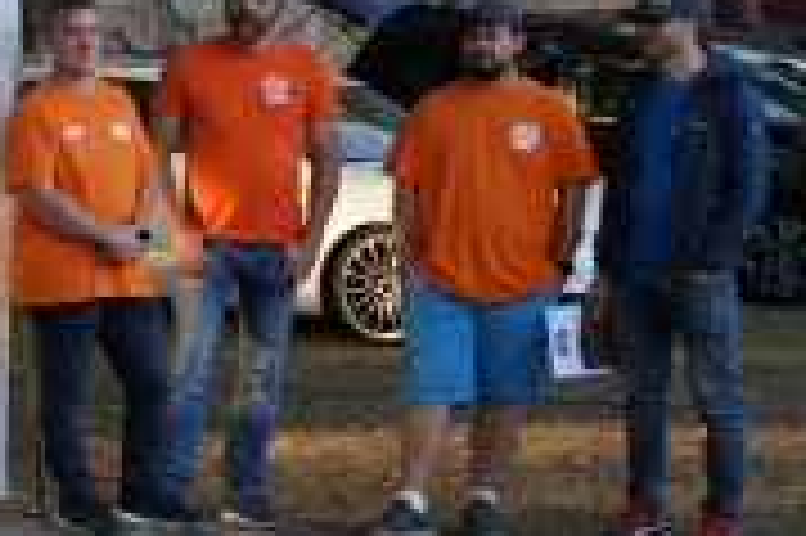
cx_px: -635
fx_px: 3064
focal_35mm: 137
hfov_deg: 13.5
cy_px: 374
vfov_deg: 10.0
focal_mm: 35
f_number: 2.8
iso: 320
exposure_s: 1/250
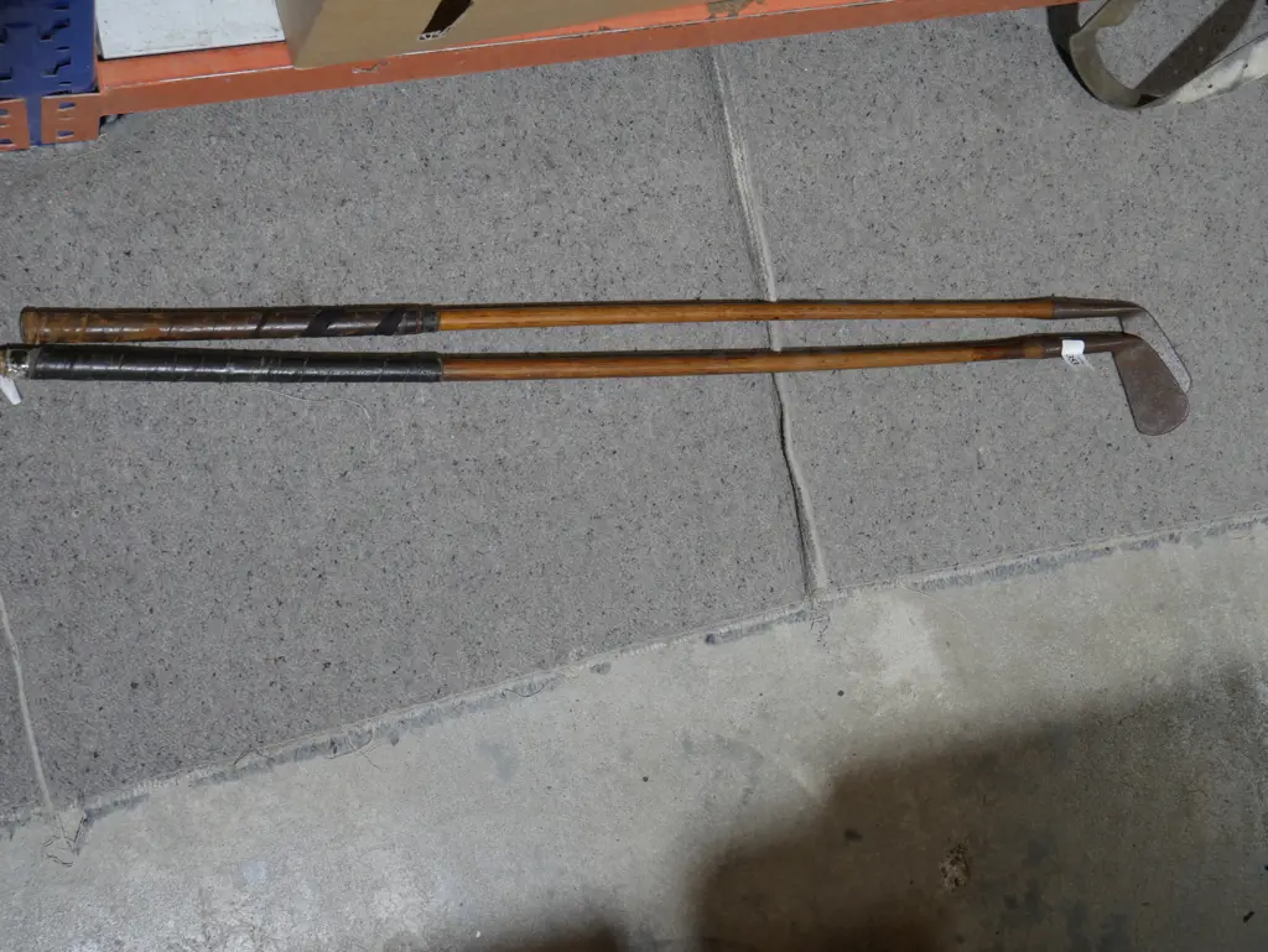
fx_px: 1686
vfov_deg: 31.5
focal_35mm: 46
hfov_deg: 41.2
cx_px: 634
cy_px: 476
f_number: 5.1
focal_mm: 23
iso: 500
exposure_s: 1/60
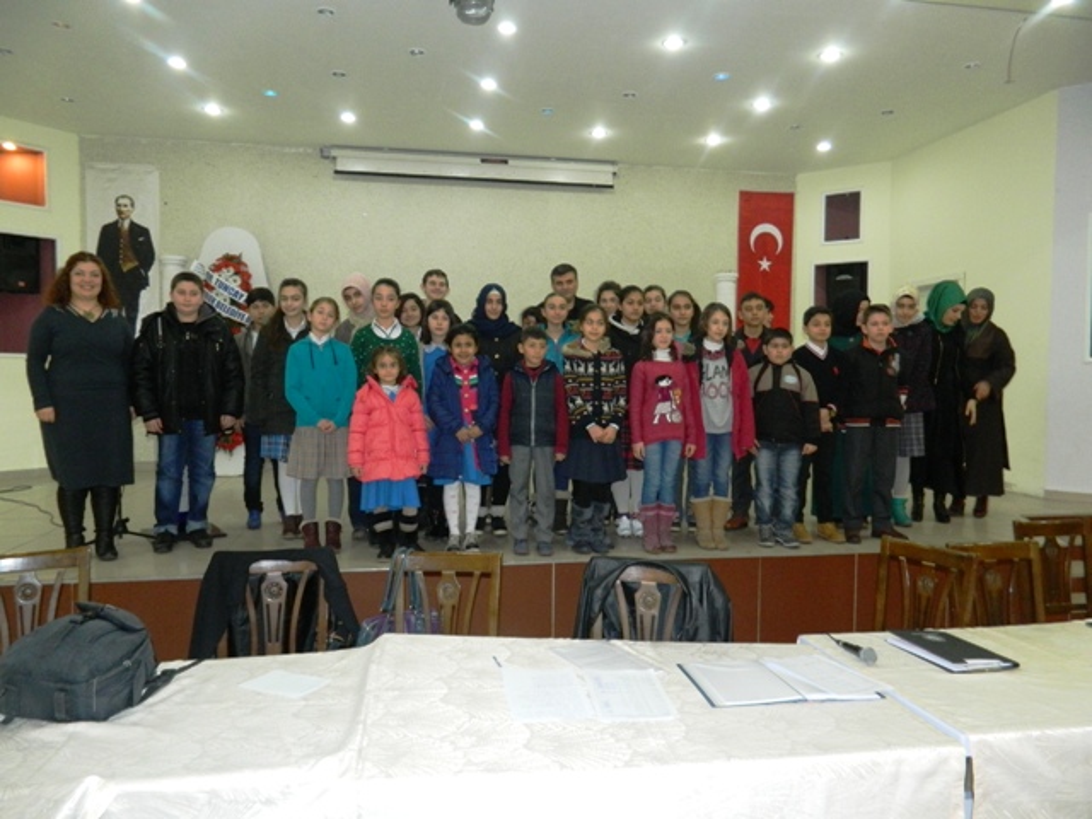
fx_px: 789
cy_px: 410
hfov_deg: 69.4
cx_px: 546
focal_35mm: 25
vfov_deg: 54.9
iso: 320
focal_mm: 4.5
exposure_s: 1/30
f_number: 3.1
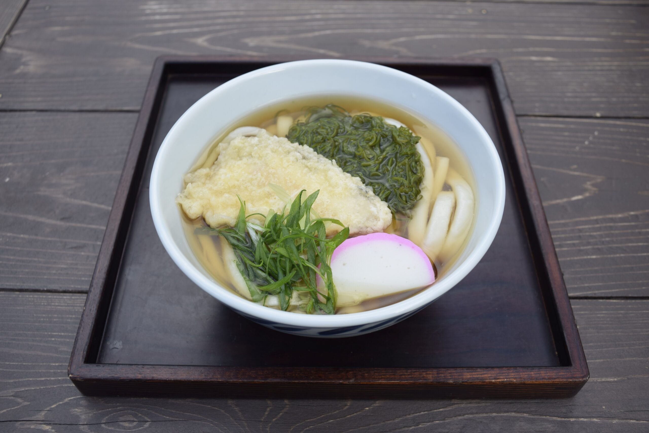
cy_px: 216
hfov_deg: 53.1
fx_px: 649
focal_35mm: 36
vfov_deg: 36.9
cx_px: 324
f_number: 5.6
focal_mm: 24
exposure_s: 1/125
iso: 100
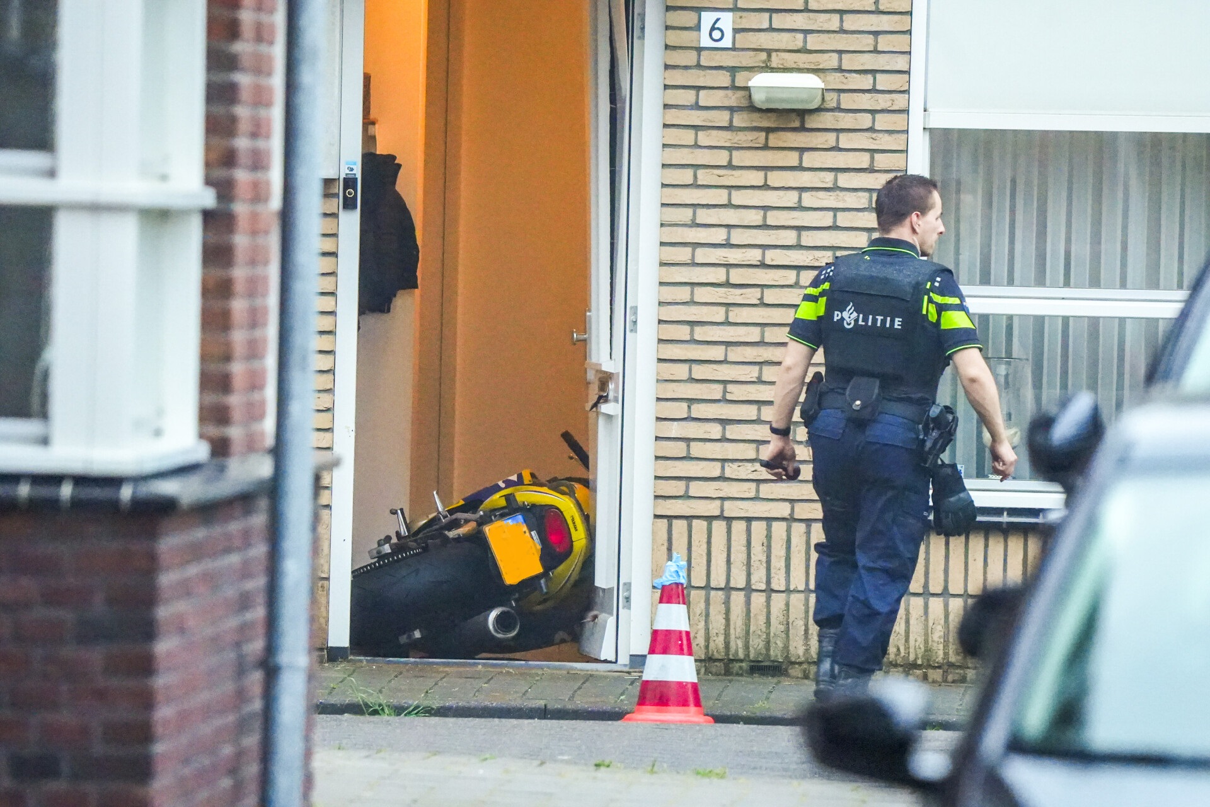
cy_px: 404
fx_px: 18955
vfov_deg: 2.4
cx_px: 605
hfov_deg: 3.7
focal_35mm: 564
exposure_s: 1/160
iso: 8000
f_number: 6.3
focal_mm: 376
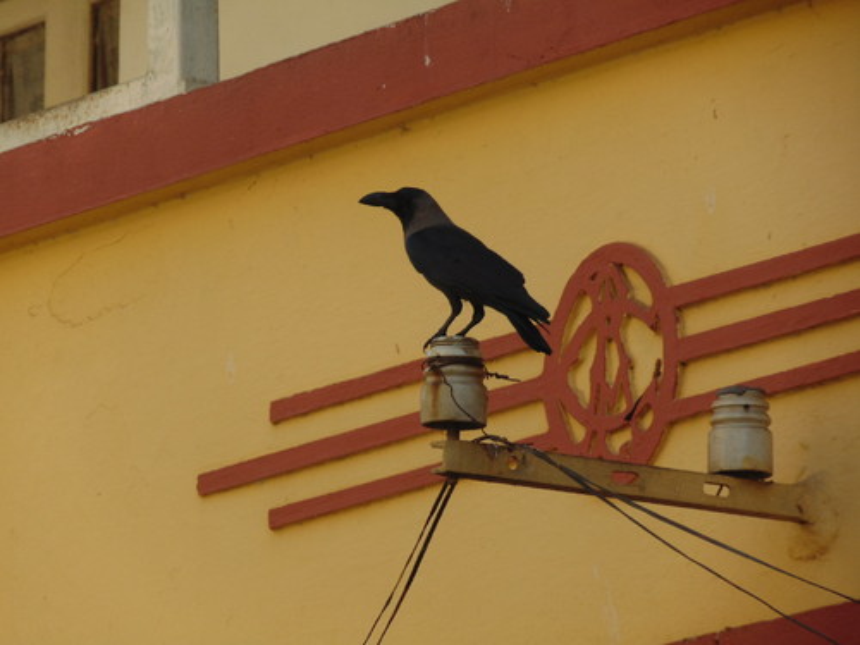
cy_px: 322
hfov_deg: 5.2
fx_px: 9416
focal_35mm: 379
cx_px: 430
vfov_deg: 3.9
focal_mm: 68
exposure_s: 1/320
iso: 80
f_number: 4.2
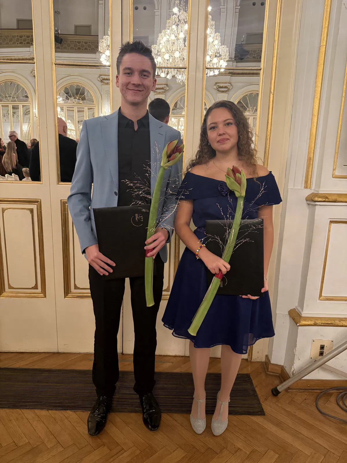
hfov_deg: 56.8
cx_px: 174
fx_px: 321
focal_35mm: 24
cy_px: 232
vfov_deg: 71.6
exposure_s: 1/100
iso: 400
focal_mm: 6.76
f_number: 1.78
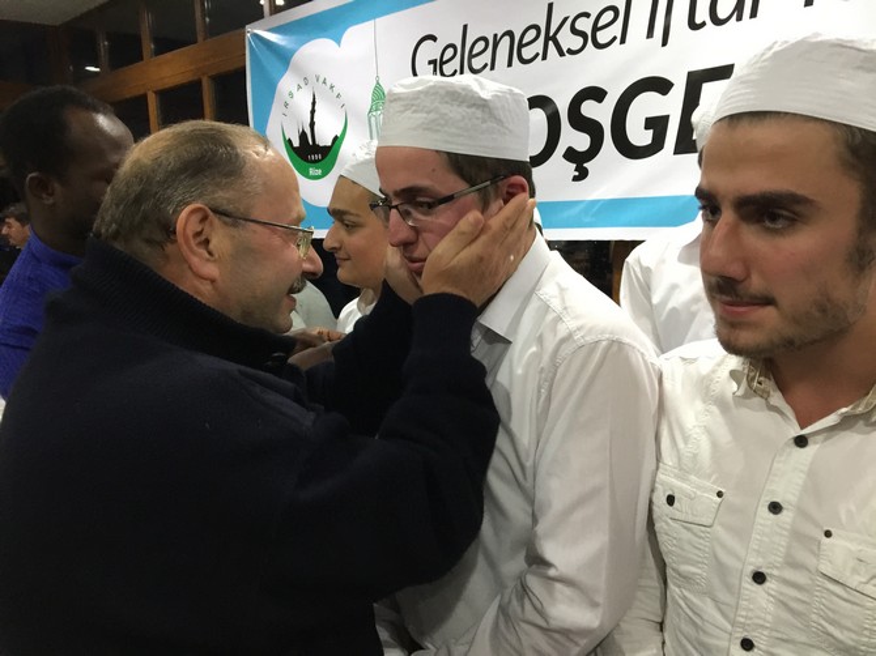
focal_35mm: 29
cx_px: 438
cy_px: 328
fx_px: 734
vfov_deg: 48.2
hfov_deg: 61.7
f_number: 2.2
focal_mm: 4.15
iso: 160
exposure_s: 1/17
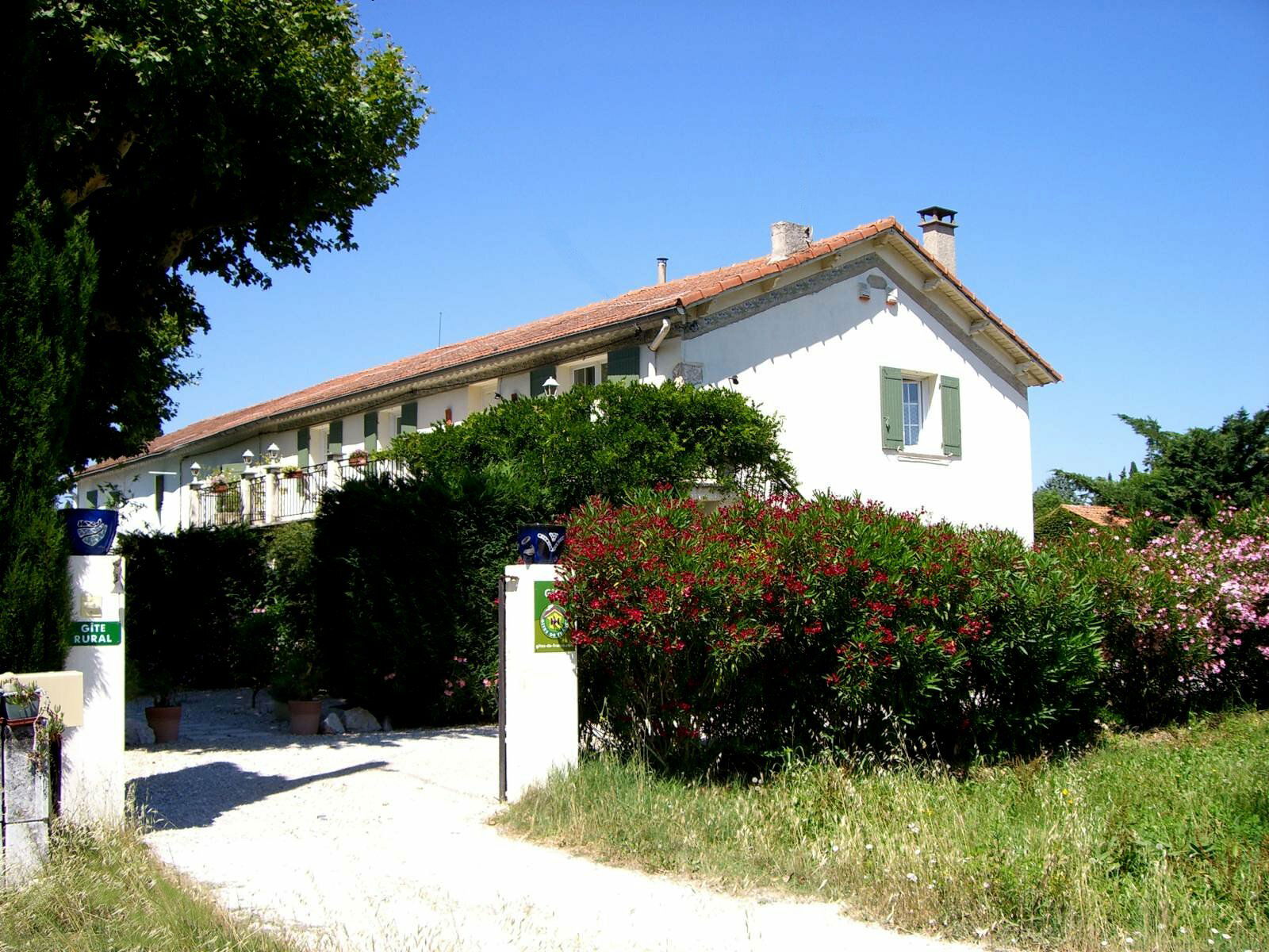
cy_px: 476
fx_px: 1393
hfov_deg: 49.0
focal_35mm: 38
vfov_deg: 37.7
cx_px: 634
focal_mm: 6.2
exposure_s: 1/400
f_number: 4.3
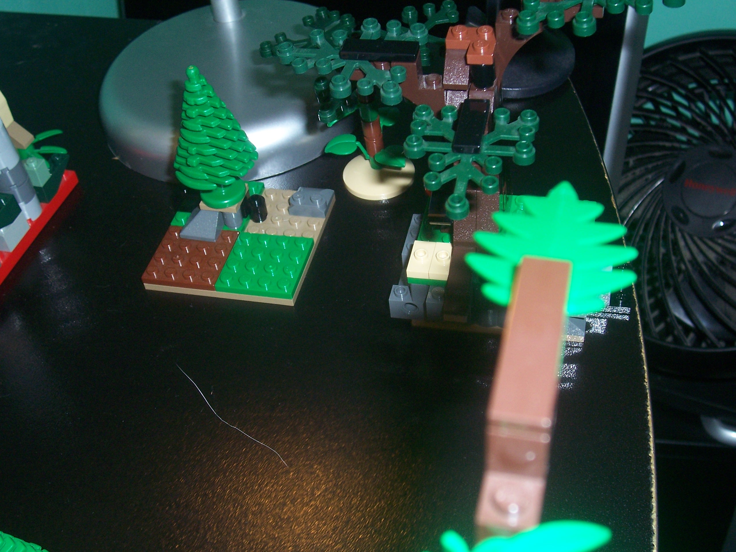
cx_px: 368
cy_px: 276
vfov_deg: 34.3
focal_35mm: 42
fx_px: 893
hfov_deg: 44.8
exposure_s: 1/60
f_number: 3
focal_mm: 7
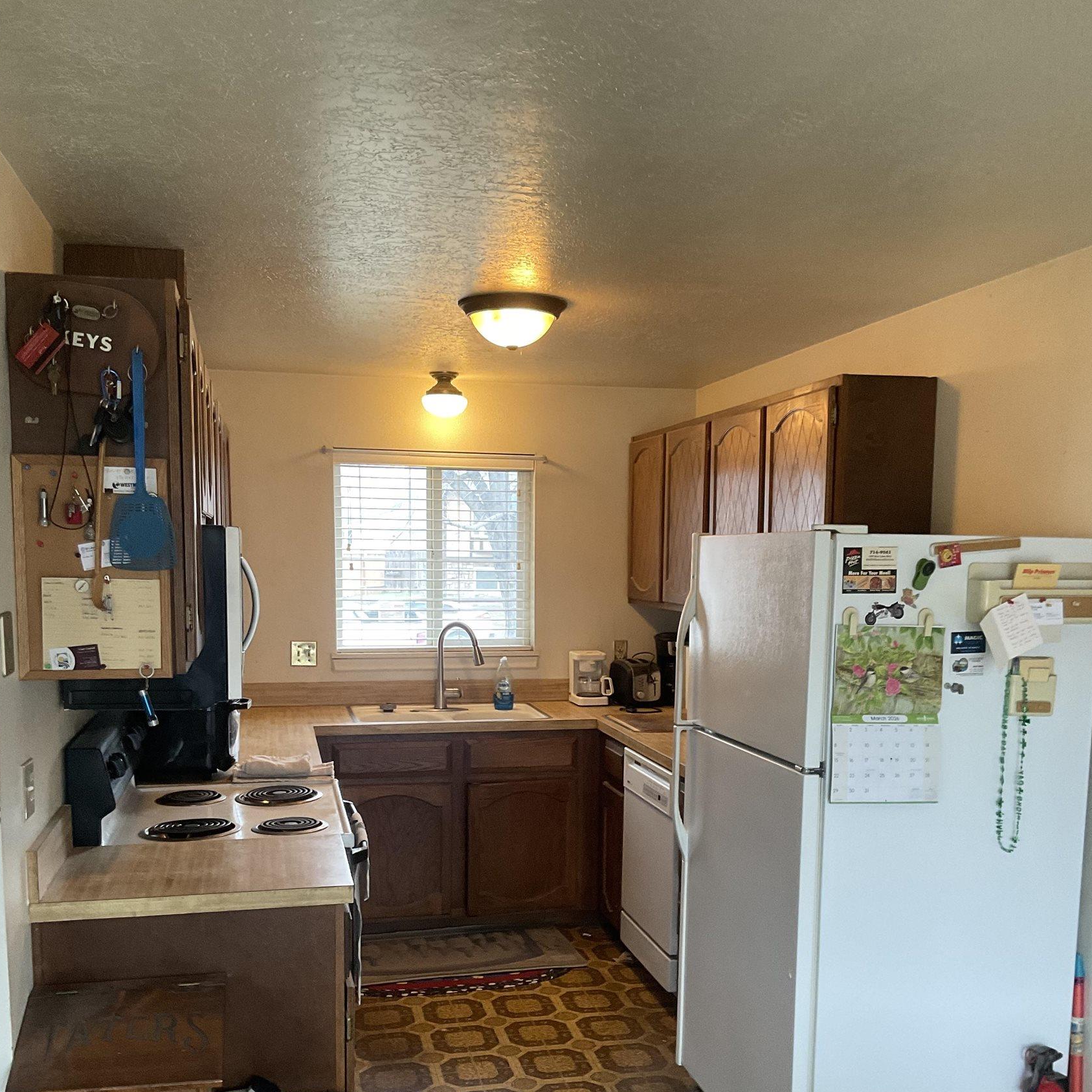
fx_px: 1249
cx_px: 550
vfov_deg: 46.6
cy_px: 713
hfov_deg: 47.2
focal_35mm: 35
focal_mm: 3
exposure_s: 1/60
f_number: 1.8
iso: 160
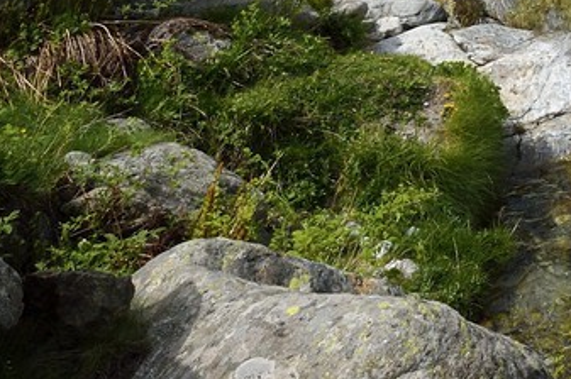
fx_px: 1204
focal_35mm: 76
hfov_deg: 20.3
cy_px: -506
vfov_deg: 13.5
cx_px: 986
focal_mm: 16
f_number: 16
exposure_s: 1/160
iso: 200
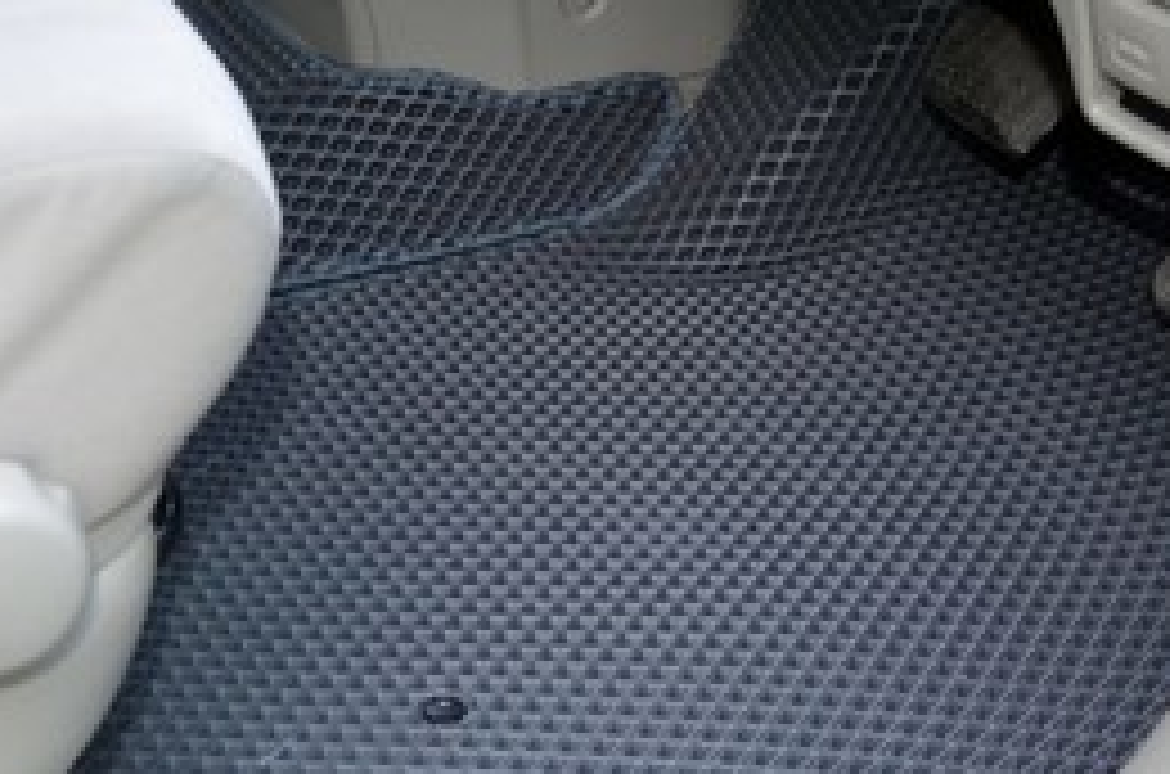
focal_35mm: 63
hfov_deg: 31.9
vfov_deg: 21.4
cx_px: 670
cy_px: 518
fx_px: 2043
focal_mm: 26
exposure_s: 1/60
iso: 1000
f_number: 4.2
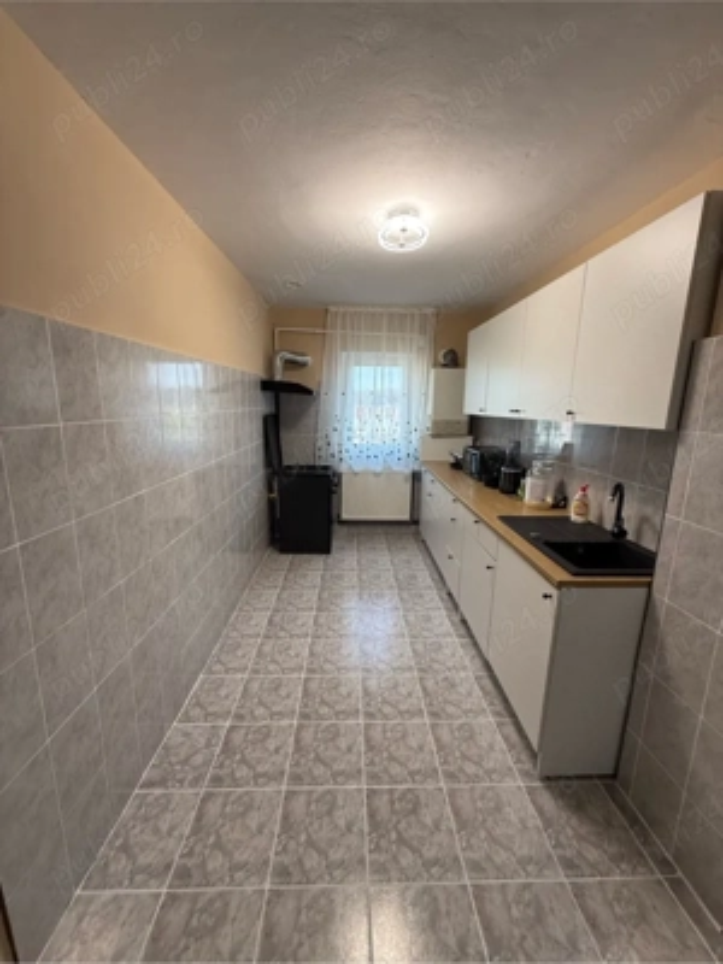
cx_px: 362
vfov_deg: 102.1
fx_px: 390
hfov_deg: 85.7
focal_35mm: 14
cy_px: 482
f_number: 2.2
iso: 160
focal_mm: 2.22
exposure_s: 1/100
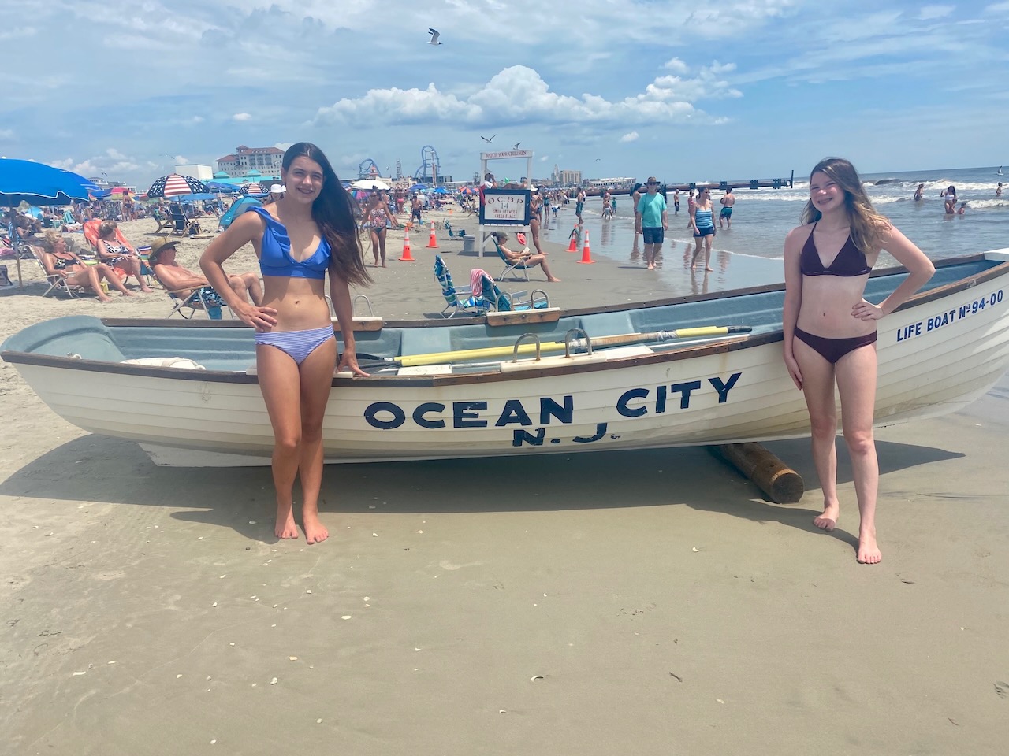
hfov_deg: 67.3
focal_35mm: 26
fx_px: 758
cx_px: 504
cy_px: 378
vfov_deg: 53.1
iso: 32
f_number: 1.8
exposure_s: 1/5236
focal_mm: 4.25
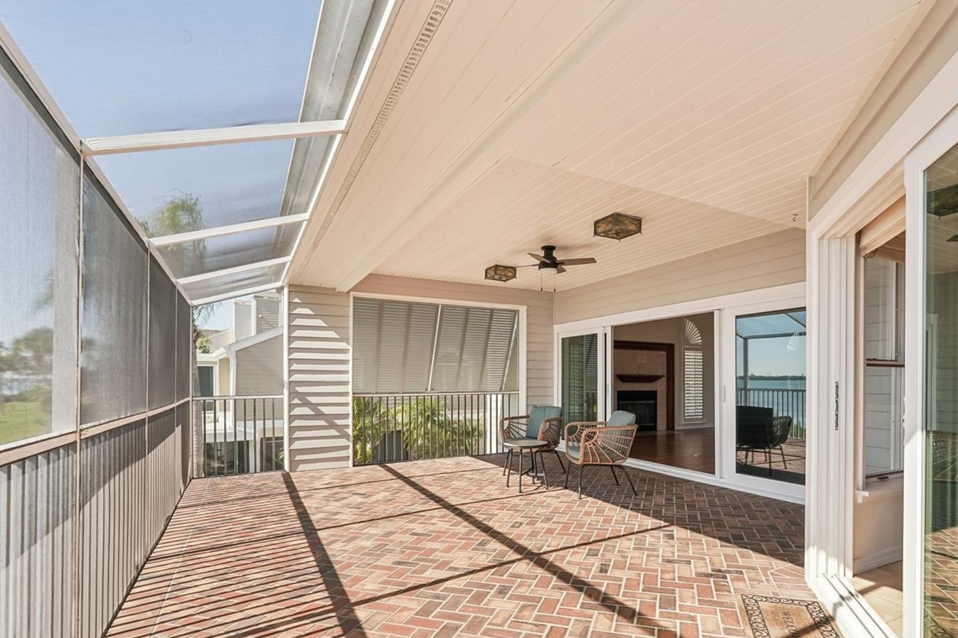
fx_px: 506
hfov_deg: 86.7
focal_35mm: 19
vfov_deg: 64.2
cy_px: 371
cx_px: 524
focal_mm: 16
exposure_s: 1/320
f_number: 8
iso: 400
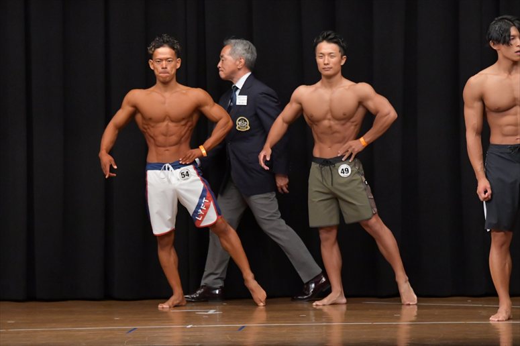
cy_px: 173
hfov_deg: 8.1
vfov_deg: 5.4
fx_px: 3682
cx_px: 260
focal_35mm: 255
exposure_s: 1/400
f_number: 5.6
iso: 6400
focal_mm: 170
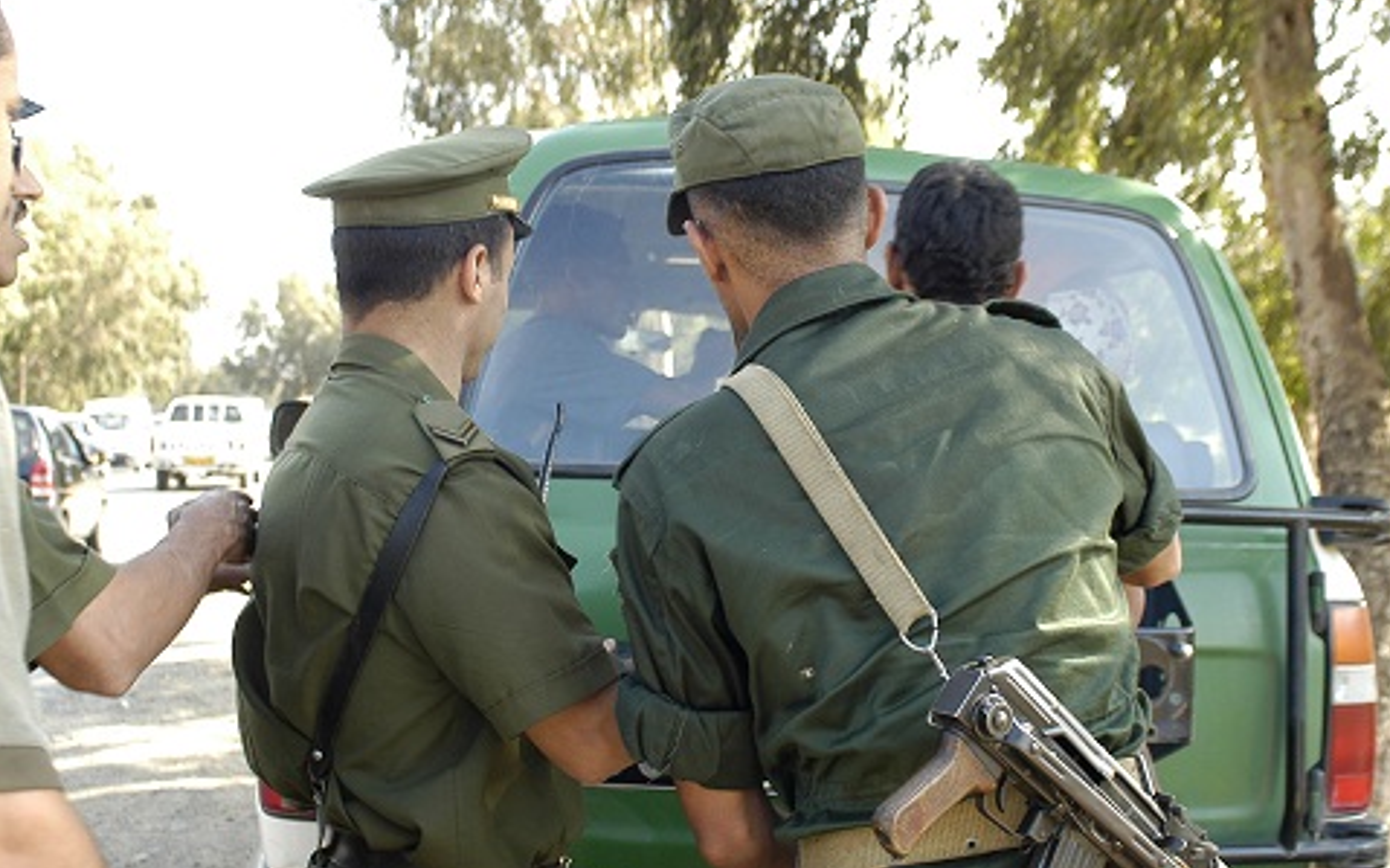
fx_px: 1742
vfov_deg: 28.0
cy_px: 401
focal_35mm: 46
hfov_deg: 43.4
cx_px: 769
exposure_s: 1/125
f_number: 3.5
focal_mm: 24
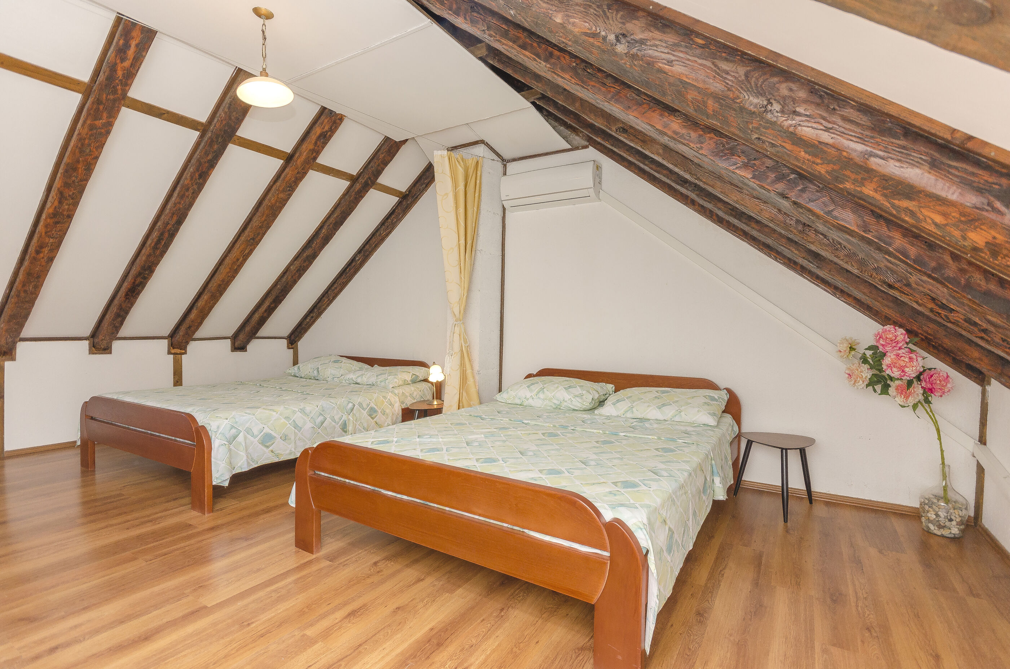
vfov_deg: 69.4
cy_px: 334
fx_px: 483
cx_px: 505
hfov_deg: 92.6
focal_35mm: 17
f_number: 7.1
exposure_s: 1/100
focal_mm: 11.5
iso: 320
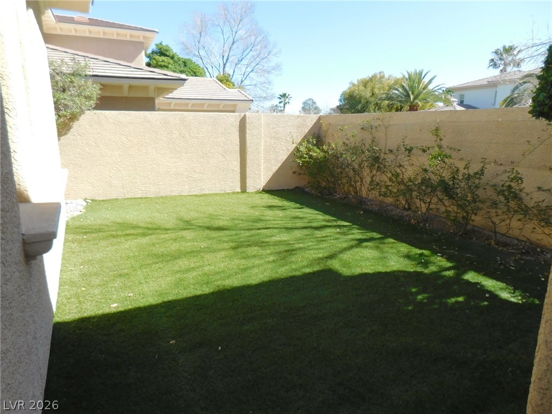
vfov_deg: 58.9
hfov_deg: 73.9
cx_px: 276
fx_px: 367
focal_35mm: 23
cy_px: 207
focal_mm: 4
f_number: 3
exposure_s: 1/800
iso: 125
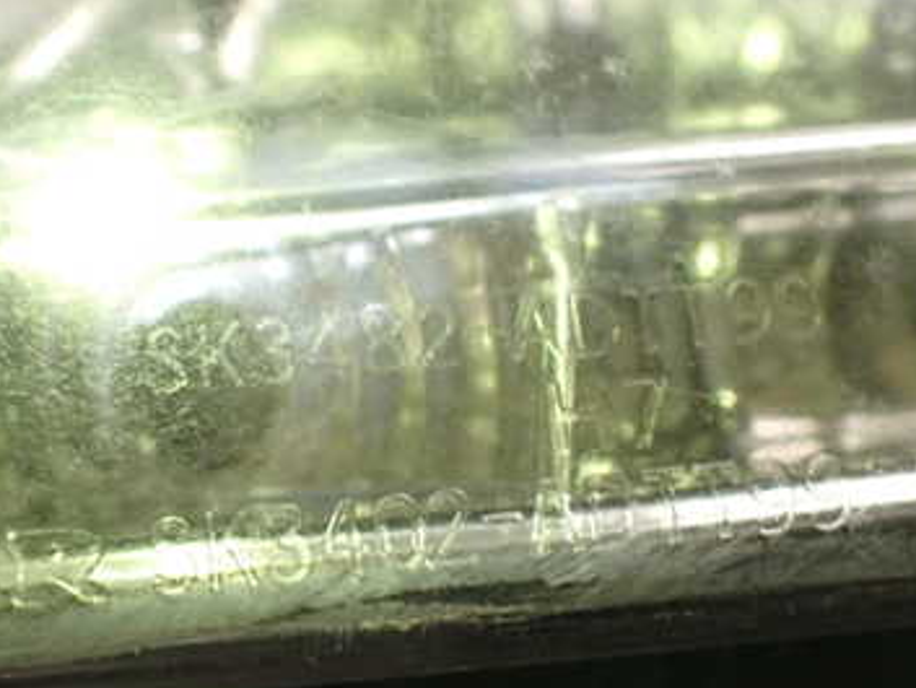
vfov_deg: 28.4
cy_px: 452
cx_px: 353
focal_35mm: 51
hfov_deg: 37.3
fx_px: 1350
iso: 800
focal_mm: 5.4
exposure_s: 1/60
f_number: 2.3
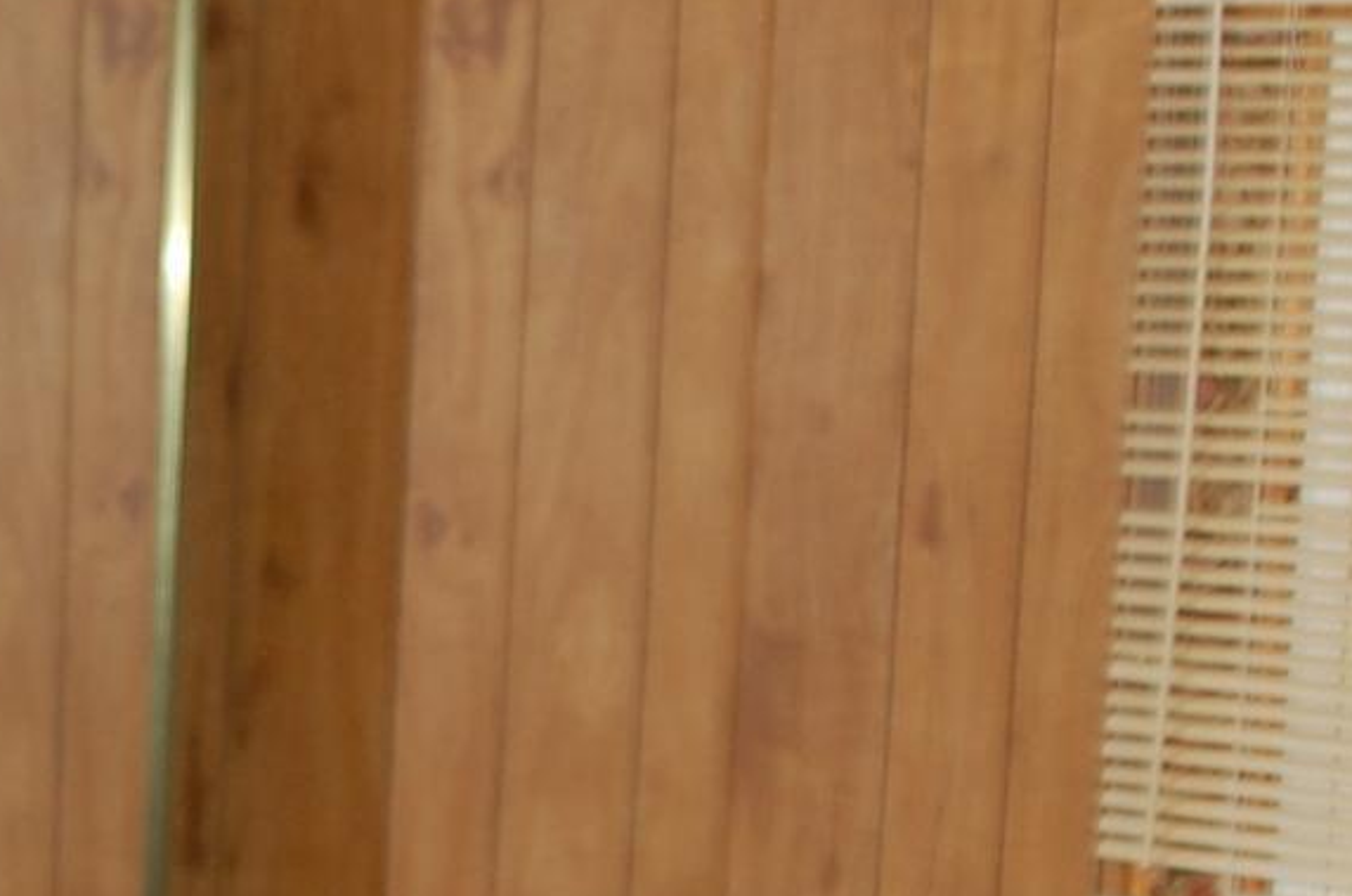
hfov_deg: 17.7
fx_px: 4228
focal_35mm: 113
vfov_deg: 12.0
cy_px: 861
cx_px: -35
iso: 400
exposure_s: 1/60
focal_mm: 21
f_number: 3.8
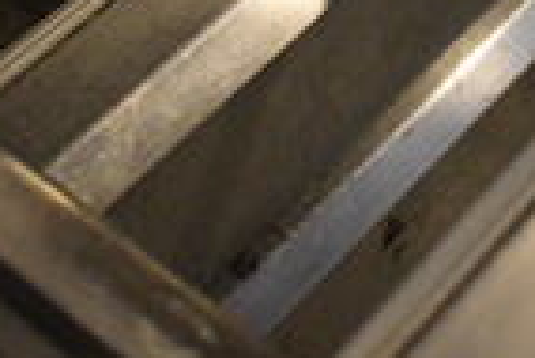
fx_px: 1726
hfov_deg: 17.1
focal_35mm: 116
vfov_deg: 11.2
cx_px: 573
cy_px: -245
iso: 4500
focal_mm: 18
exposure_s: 1/125
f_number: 3.5
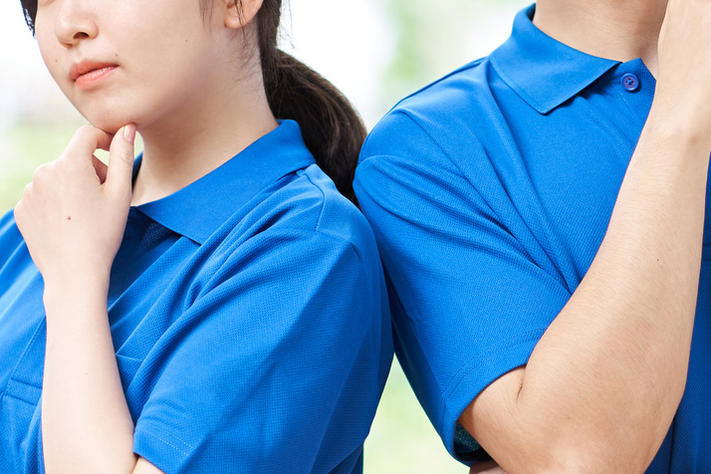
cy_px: 211
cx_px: 434
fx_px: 4700
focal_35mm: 238
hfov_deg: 8.6
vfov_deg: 5.8
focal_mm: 85
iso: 250
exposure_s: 1/100
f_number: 2
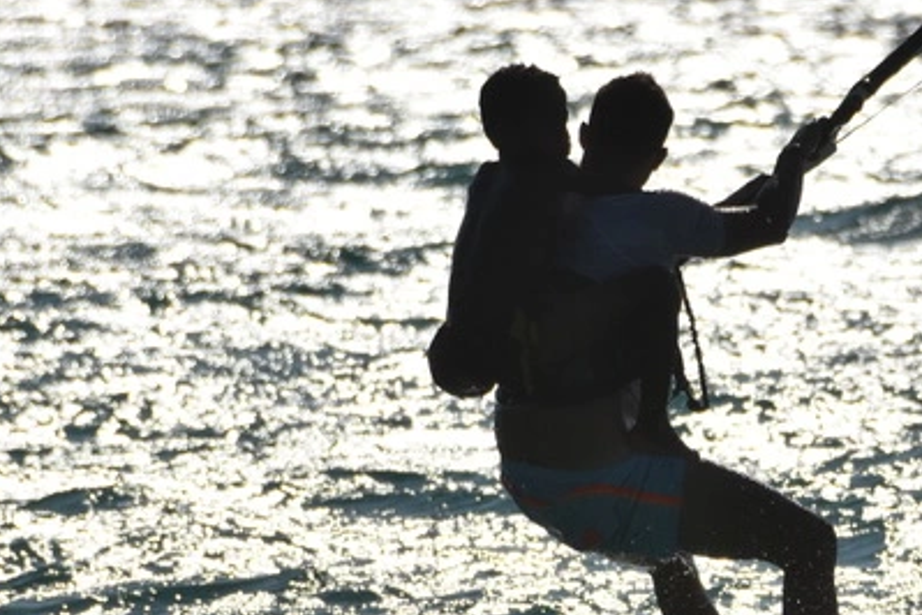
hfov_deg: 1.7
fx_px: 31397
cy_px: 418
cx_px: 684
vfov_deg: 1.1
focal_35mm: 1226
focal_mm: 300
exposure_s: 1/4000
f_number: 8
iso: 400
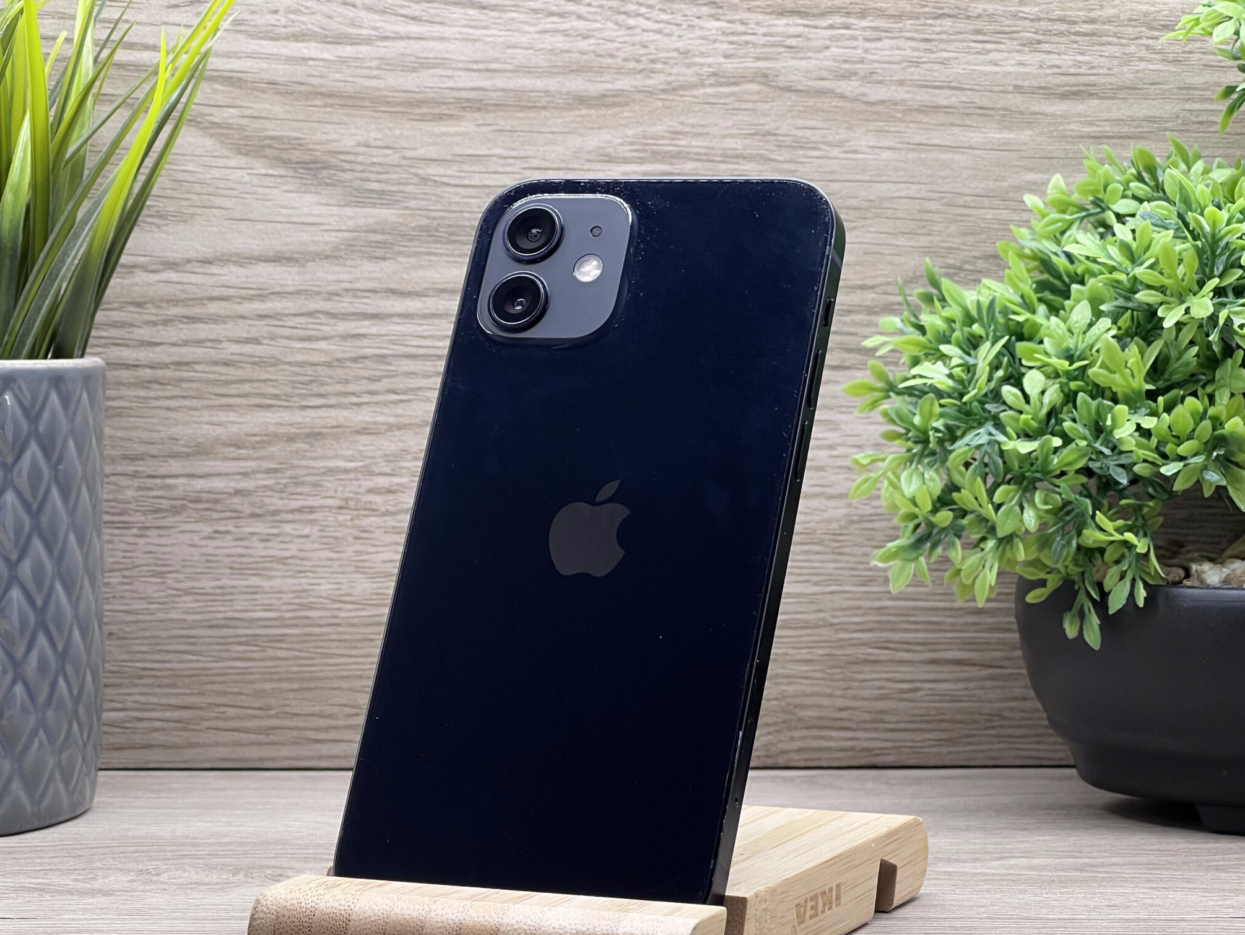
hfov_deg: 20.0
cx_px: 573
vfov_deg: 15.1
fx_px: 3525
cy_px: 542
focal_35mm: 98
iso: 100
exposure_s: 1/100
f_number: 2.8
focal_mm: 9
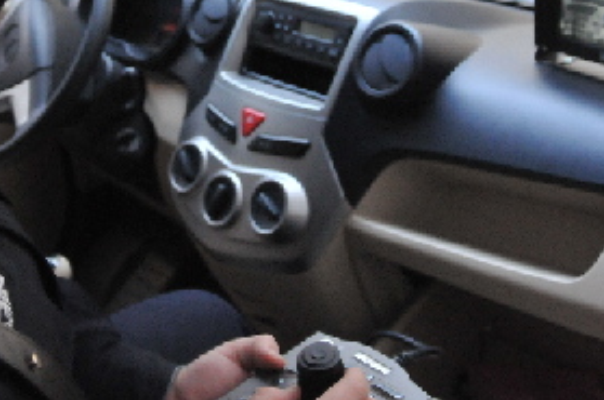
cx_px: 193
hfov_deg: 34.2
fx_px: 971
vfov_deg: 22.3
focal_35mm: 58
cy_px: -17
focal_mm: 18
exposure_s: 1/320
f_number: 3.5
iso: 2000
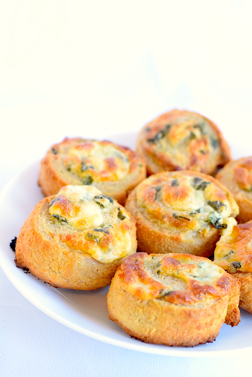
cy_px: 190
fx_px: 798
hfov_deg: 17.9
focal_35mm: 76
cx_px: 127
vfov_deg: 26.7
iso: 5000
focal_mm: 50
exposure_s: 1/320
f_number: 3.5
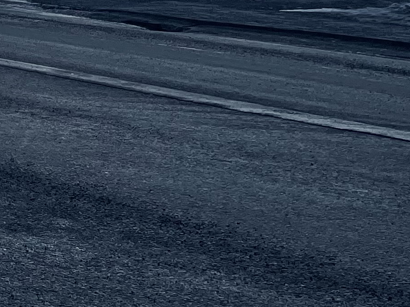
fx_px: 1374
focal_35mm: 116
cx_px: -308
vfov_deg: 11.7
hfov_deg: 15.0
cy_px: -258
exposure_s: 1/2618
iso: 32
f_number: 1.6
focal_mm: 4.2
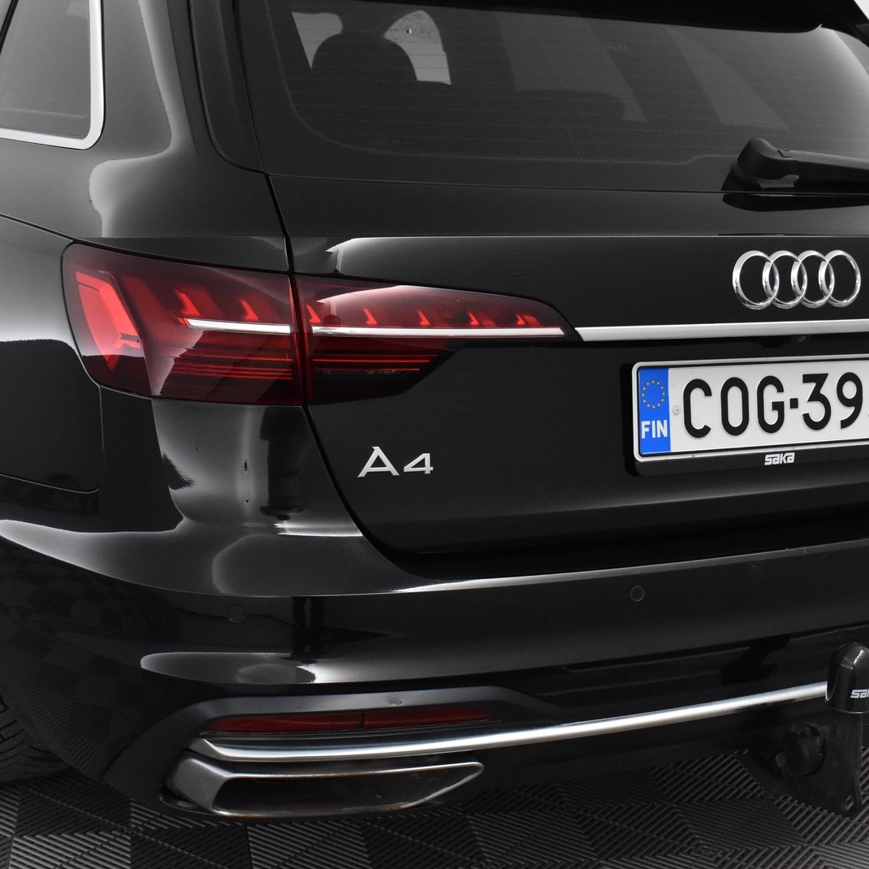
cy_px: 434
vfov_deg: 31.6
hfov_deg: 31.6
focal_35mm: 54
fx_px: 1534
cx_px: 505
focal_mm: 28
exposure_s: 1/160
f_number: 6.3
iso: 3200
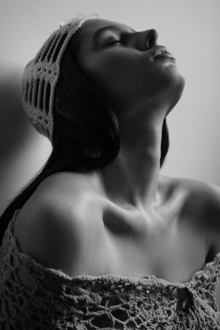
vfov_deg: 41.1
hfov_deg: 28.1
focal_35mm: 48
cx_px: 110
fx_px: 440
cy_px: 165
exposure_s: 1/100
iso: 250
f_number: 4.5
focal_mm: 48
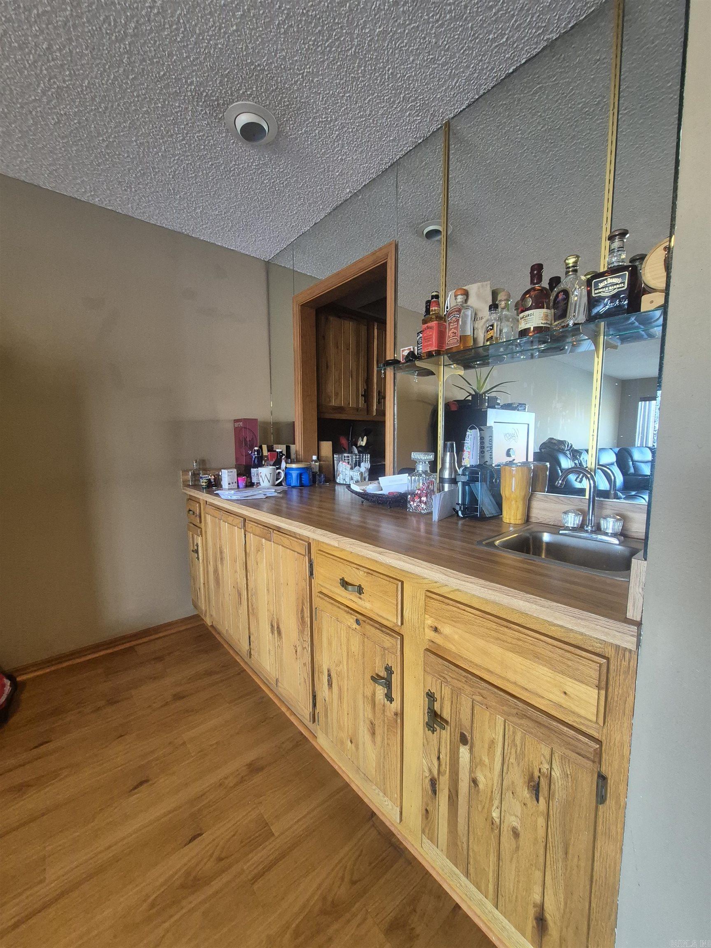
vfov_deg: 106.2
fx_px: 356
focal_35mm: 13
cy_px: 474
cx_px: 356
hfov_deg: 89.9
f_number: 2.2
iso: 500
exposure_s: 1/60
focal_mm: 1.74
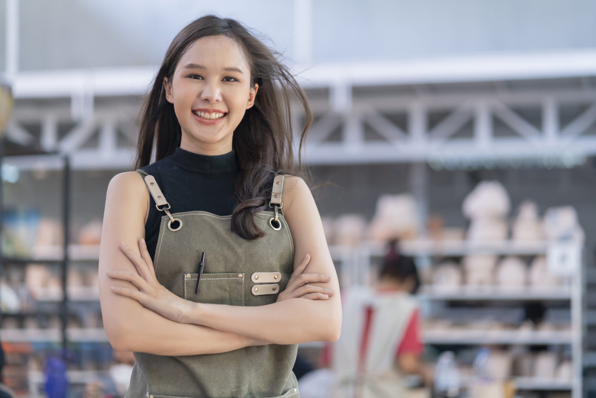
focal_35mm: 85
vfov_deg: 16.1
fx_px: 1407
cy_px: 199
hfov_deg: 23.9
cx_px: 298
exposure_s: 1/250
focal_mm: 85
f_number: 1.8
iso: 800
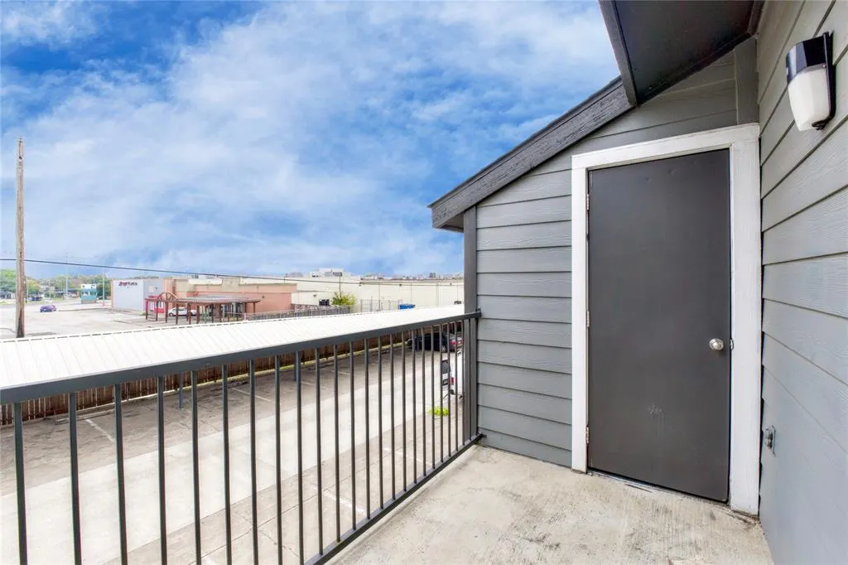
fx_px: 353
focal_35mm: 15
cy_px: 282
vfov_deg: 77.3
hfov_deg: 100.4
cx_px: 424
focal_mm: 10
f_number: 8
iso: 100
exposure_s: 1/40
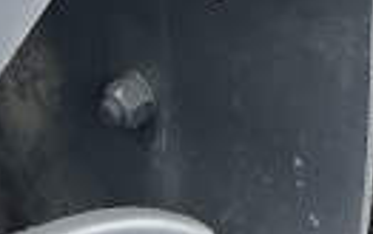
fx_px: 2146
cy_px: -765
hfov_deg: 9.8
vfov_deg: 5.3
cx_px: 399
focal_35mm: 211
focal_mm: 5.7
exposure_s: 1/119
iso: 125
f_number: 1.5
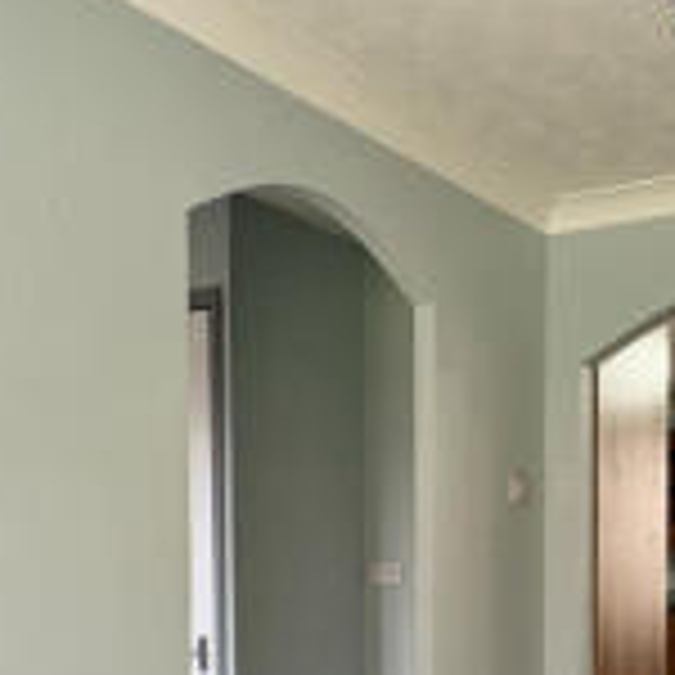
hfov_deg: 34.4
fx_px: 1059
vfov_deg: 33.5
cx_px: 524
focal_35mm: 48
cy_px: 605
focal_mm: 2.22
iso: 160
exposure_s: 1/99
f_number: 2.2
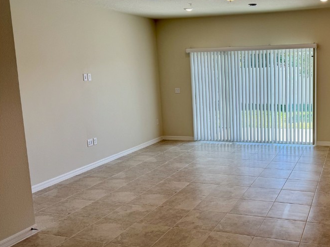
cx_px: 251
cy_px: 115
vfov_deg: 38.6
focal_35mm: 37
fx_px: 353
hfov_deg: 48.1
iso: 80
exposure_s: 1/296
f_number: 1.78
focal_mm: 6.76
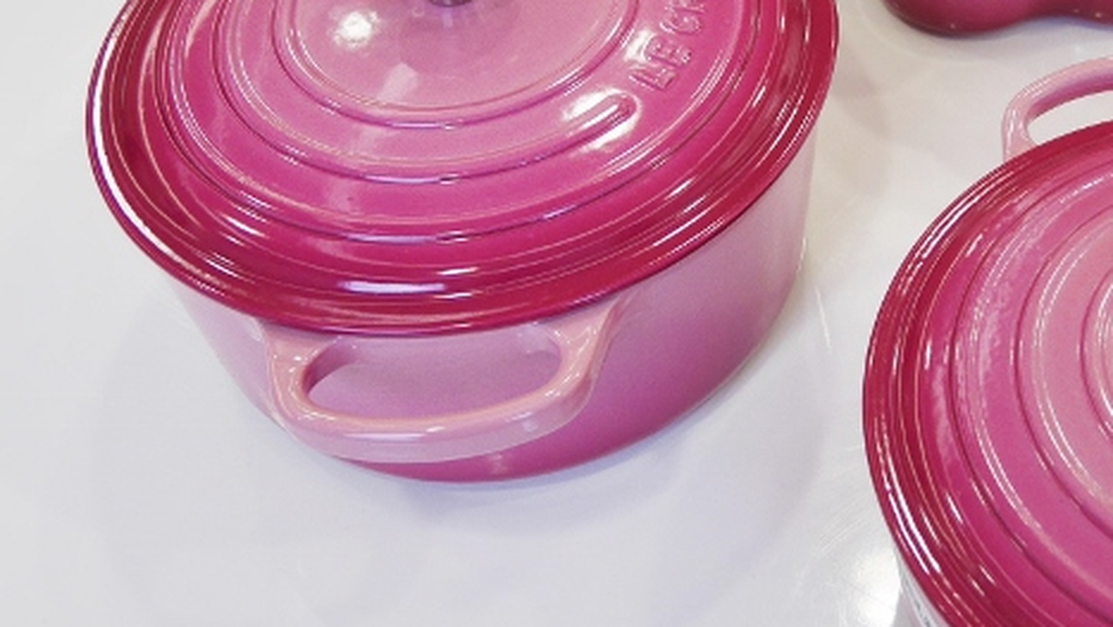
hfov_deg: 36.1
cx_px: 879
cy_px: 81
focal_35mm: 56
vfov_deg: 21.1
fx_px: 1653
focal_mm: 12
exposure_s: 1/80
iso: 200
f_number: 3.5
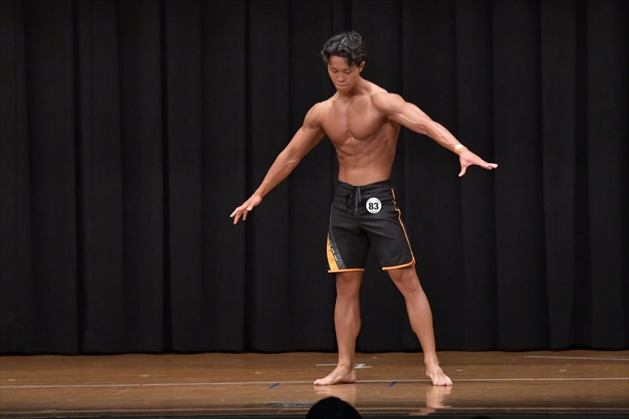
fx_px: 3929
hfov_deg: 9.2
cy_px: 210
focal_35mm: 225
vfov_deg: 6.1
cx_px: 314
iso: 6400
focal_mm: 150
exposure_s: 1/400
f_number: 5.6
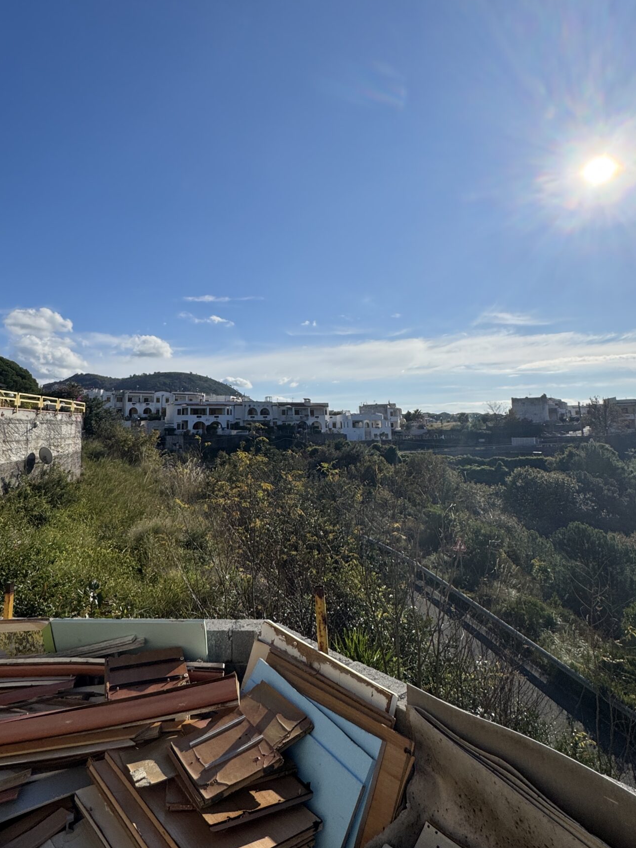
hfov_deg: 63.2
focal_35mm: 21
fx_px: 515
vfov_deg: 78.0
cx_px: 276
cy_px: 334
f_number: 2.2
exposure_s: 1/4926
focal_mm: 2.22
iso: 40
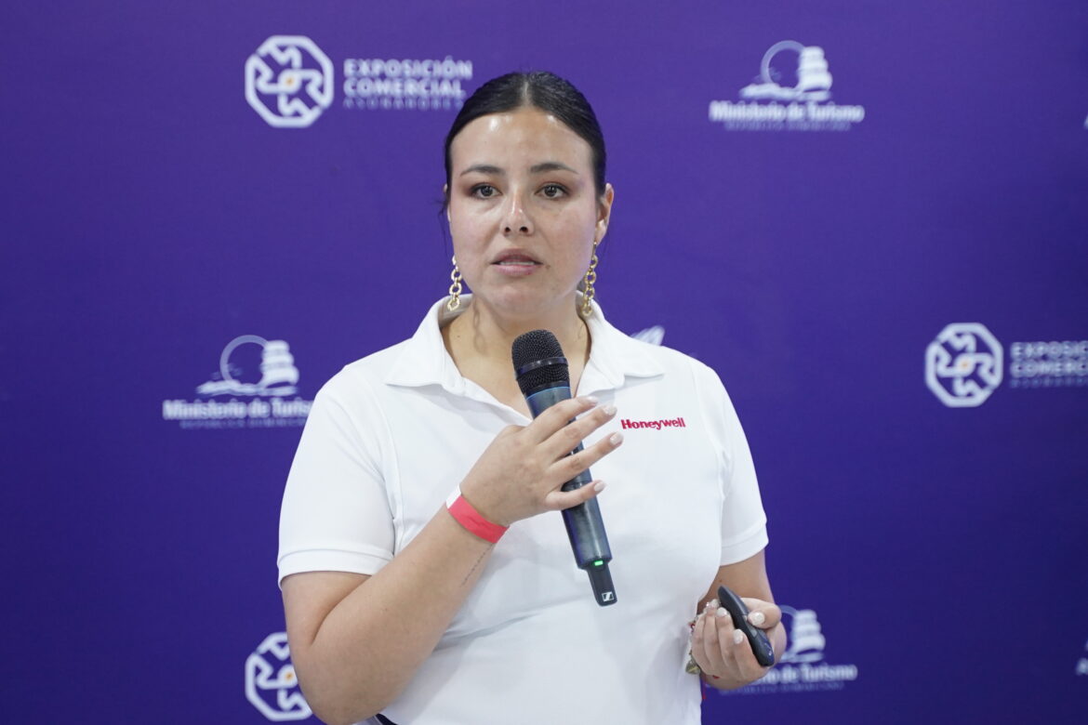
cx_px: 544
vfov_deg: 13.4
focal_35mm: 102
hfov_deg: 20.0
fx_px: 3082
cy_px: 362
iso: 2500
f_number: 2.8
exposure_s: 1/250
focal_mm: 68
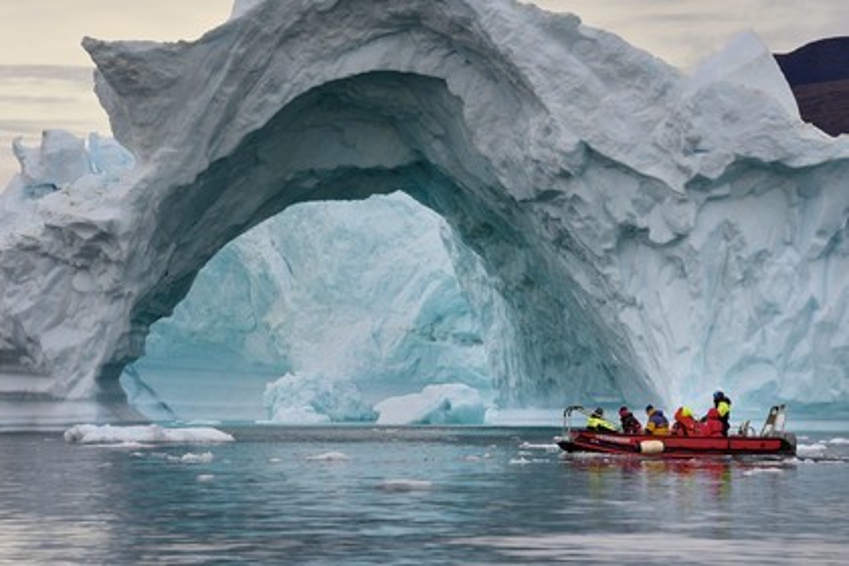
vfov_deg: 6.9
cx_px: 424
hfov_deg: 10.3
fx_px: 4716
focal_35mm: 200
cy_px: 283
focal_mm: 200
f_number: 8
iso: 400
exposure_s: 1/640
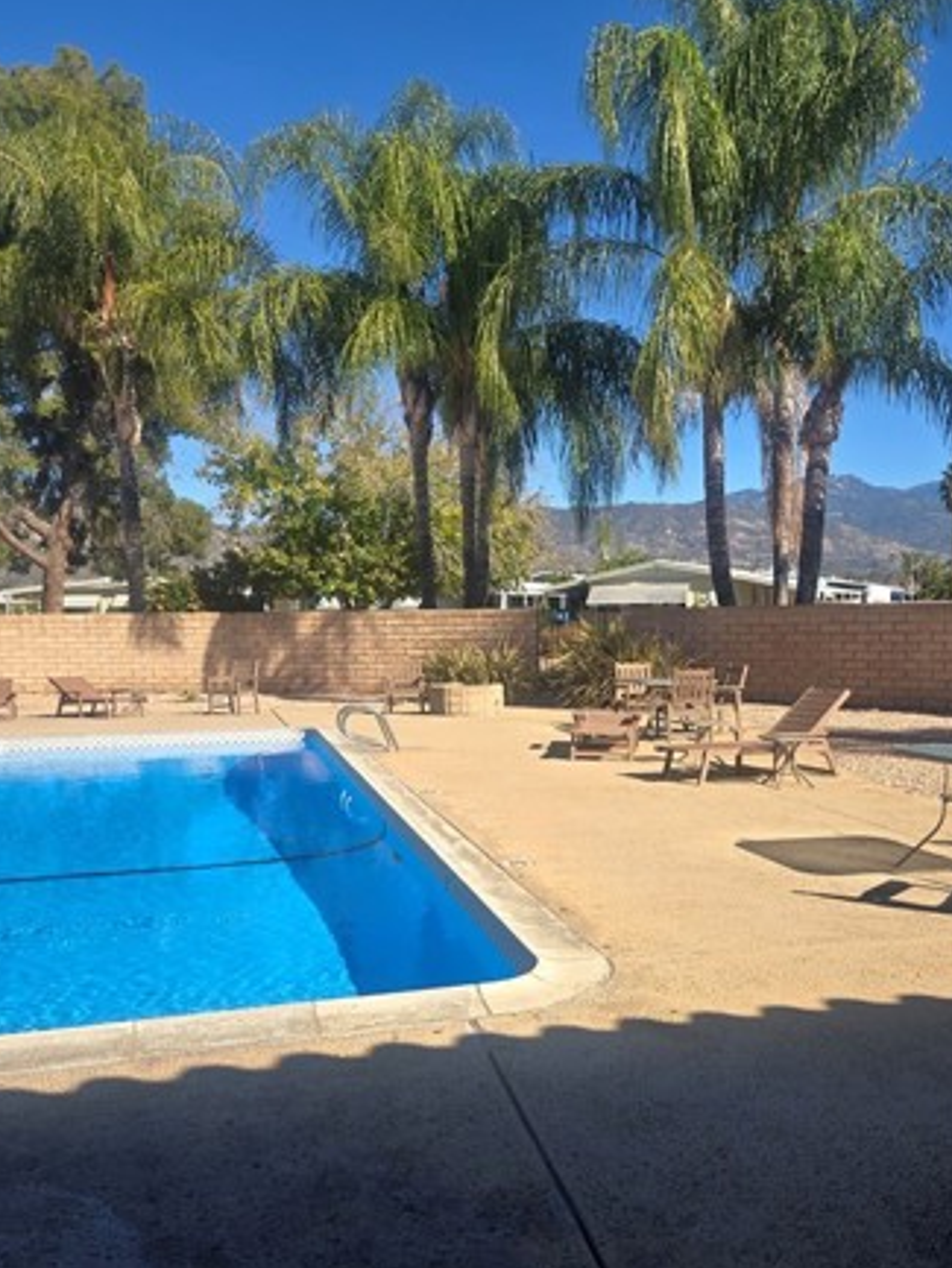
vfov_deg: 53.5
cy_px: 770
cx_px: 609
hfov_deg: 41.4
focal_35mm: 34
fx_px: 1246
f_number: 1.8
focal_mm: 5.4
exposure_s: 1/1525
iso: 25
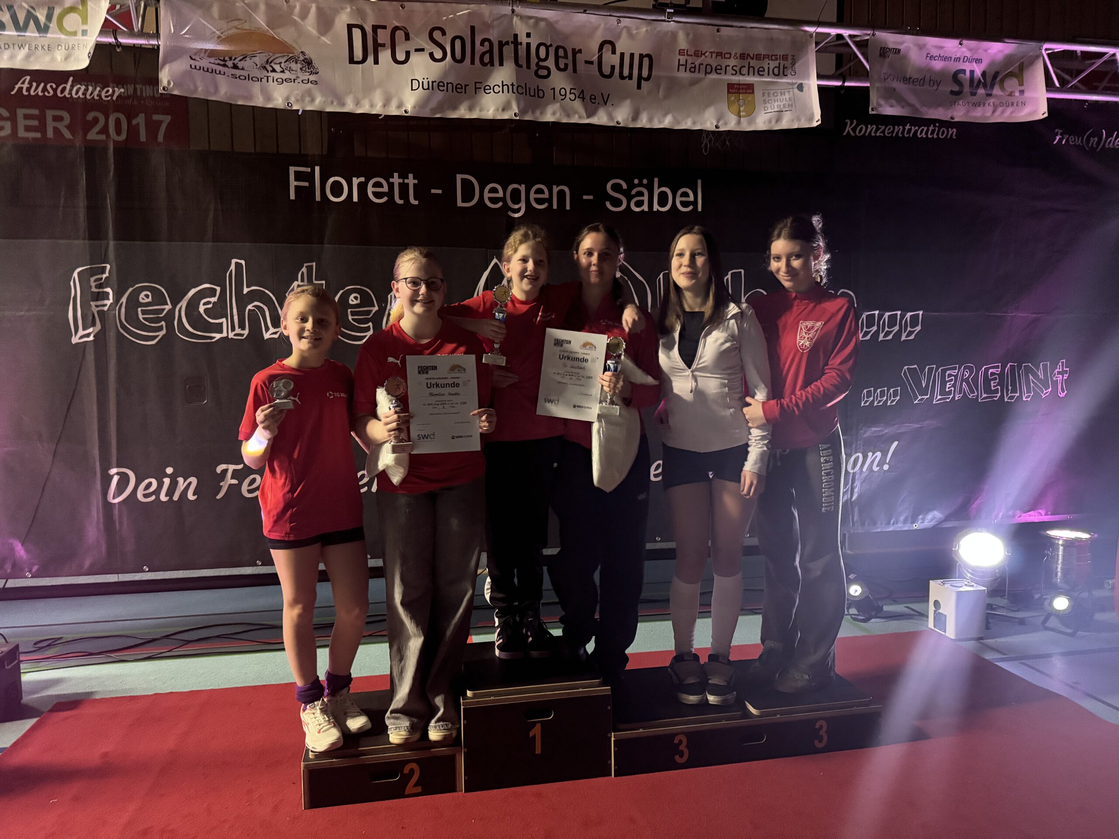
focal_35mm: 24
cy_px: 420
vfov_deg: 56.8
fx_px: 776
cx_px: 560
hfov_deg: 71.6
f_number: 1.78
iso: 1600
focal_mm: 6.76
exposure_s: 1/30
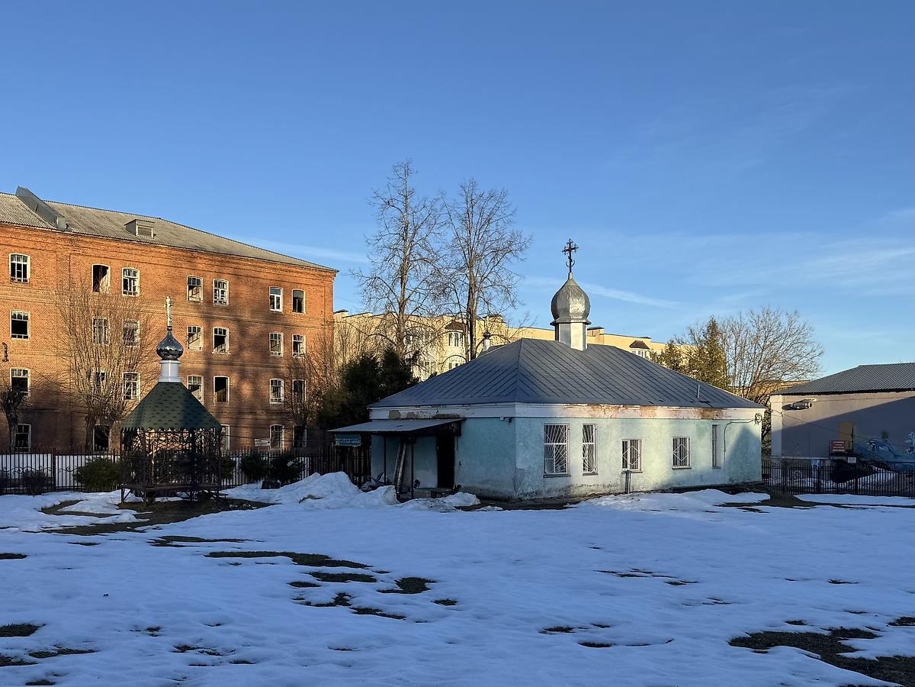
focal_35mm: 24
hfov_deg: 71.6
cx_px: 458
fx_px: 634
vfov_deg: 56.8
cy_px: 344
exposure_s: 1/2331
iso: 80
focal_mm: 6.76
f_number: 1.78
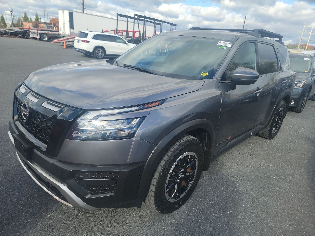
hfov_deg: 71.6
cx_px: 158
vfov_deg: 56.8
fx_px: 218
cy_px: 118
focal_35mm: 24
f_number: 1.8
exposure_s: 1/419
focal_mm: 6.7
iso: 50
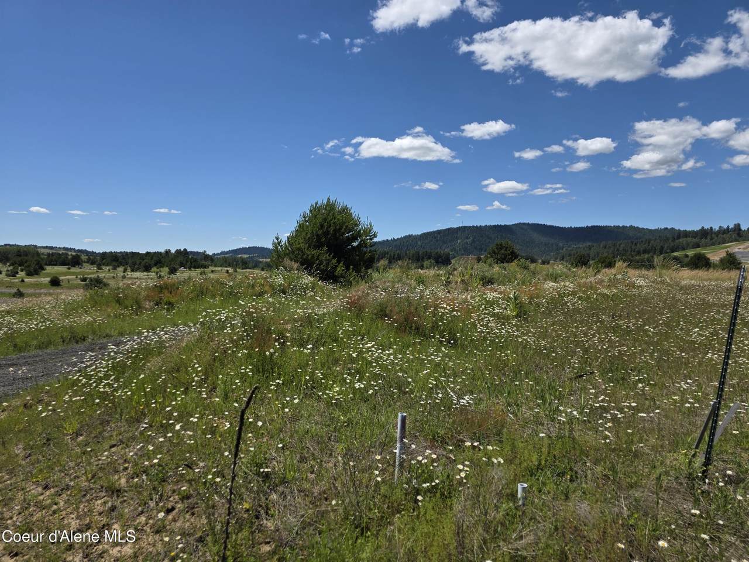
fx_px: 498
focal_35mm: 23
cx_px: 374
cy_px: 281
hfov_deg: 73.9
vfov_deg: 58.9
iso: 64
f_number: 1.7
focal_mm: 6.3
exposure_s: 1/7944
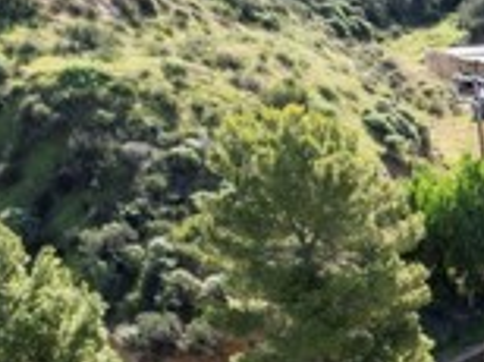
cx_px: 867
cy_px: 666
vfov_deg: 13.2
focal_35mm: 100
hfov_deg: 16.5
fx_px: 1396
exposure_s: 1/320
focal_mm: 12.29
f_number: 4.5
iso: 100
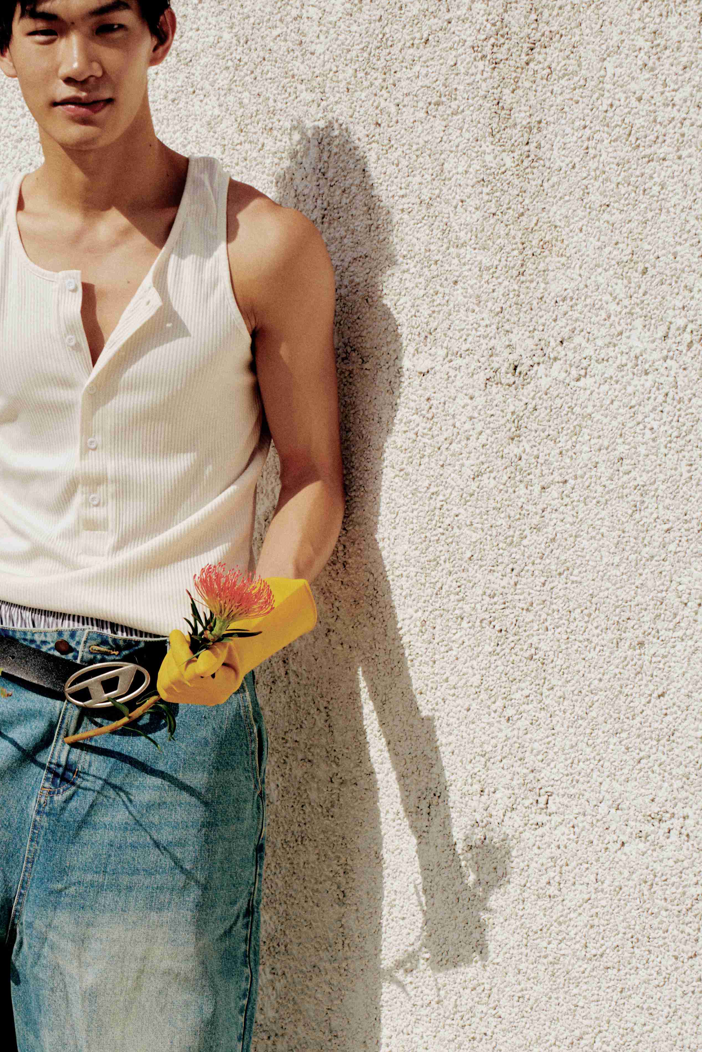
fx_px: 4006
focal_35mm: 137
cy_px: 742
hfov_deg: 10.0
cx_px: 88
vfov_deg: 14.9
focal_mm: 74
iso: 50
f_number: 8
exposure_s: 1/160
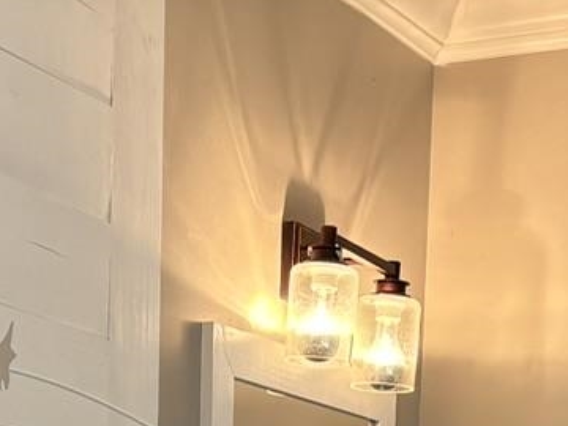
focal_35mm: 148
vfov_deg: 8.6
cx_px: 224
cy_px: 1199
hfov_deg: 13.3
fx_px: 2428
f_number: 1.6
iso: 80
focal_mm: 5.96
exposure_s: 1/120
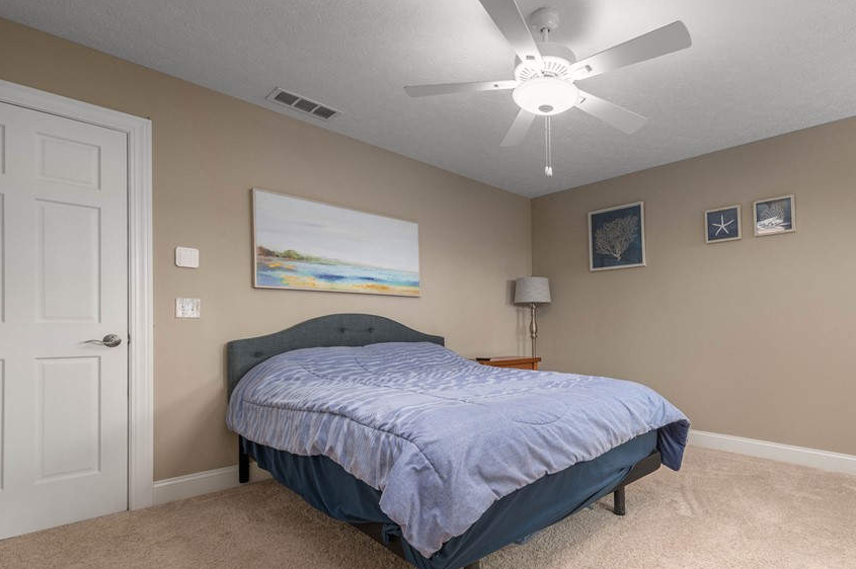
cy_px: 316
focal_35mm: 18
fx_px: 428
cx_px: 515
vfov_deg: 67.1
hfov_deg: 88.9
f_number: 9
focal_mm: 14
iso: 200
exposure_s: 1/60
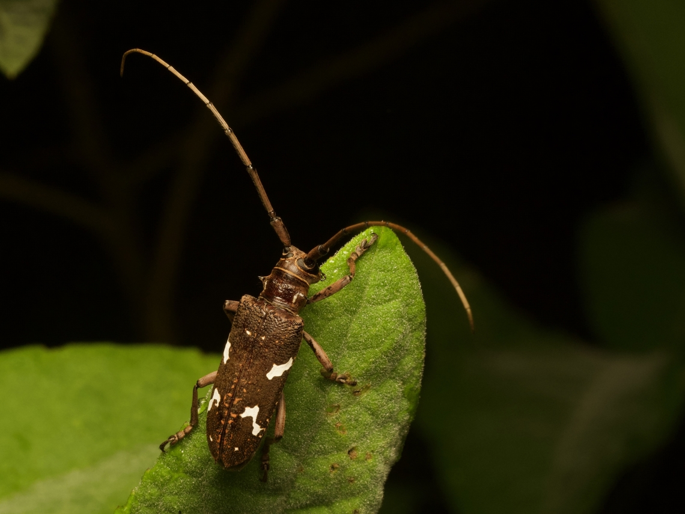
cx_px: 342
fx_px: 2375
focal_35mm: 120
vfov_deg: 12.3
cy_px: 257
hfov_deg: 16.4
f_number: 14
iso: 800
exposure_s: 1/60
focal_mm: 60
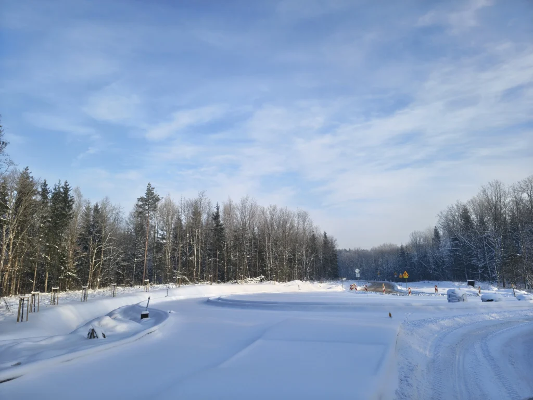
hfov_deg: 71.6
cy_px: 200
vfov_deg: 56.8
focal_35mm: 24
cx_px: 266
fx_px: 370
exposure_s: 1/1143
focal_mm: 5.56
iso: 101
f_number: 1.8
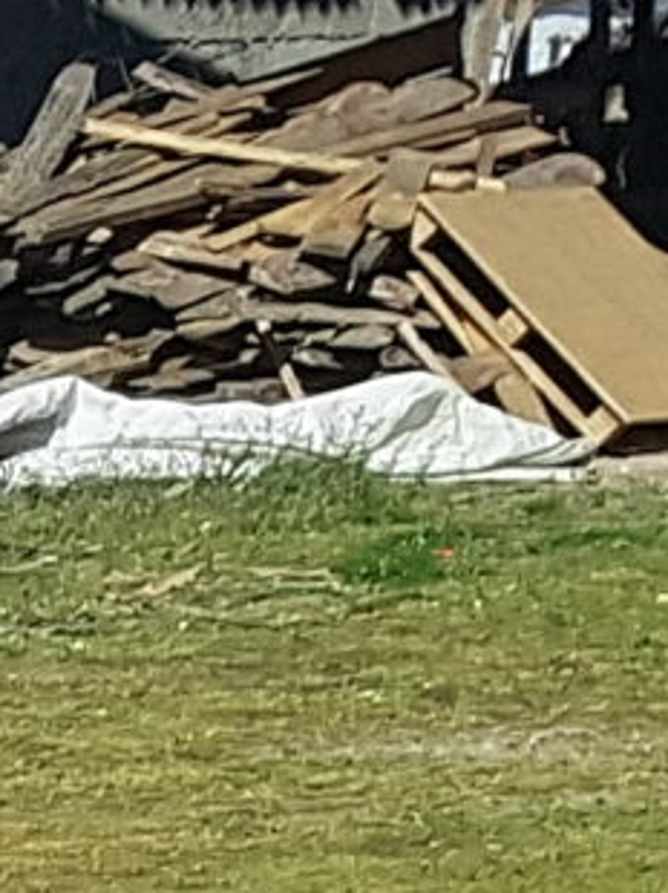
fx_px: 5540
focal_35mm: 215
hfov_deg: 5.3
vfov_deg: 8.2
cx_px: -2773
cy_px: 2353
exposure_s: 1/2872
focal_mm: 4.2
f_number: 1.7
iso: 50
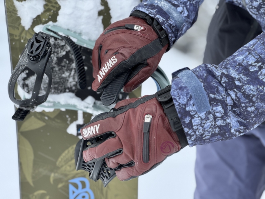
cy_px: 100
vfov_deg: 19.1
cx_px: 132
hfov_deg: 25.3
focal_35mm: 77
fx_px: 589
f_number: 2.8
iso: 25
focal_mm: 9
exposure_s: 1/99
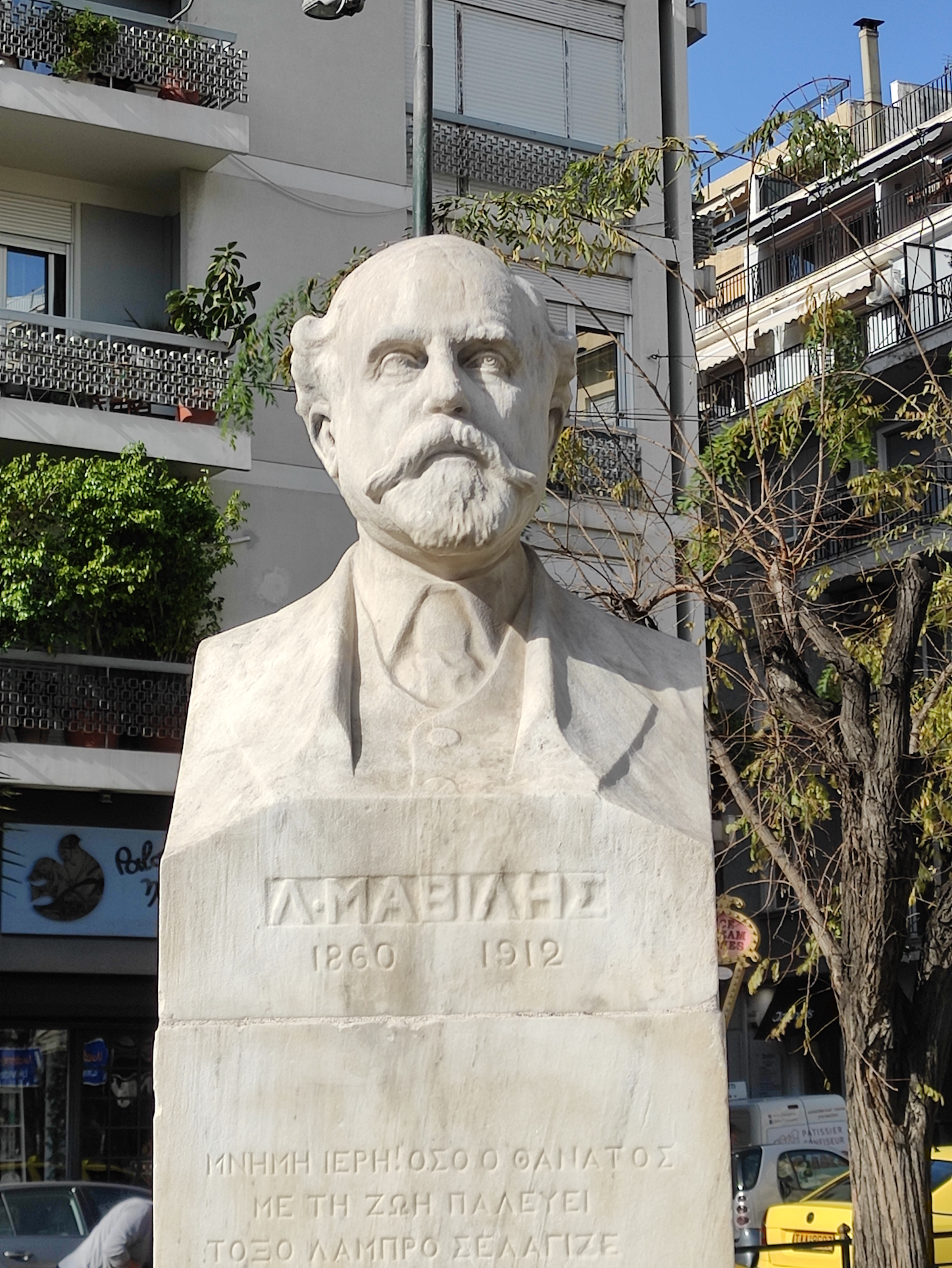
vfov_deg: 69.4
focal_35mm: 25
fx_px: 916
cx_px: 476
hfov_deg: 54.9
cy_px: 634
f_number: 1.89
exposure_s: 1/1836
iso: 100
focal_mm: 5.43
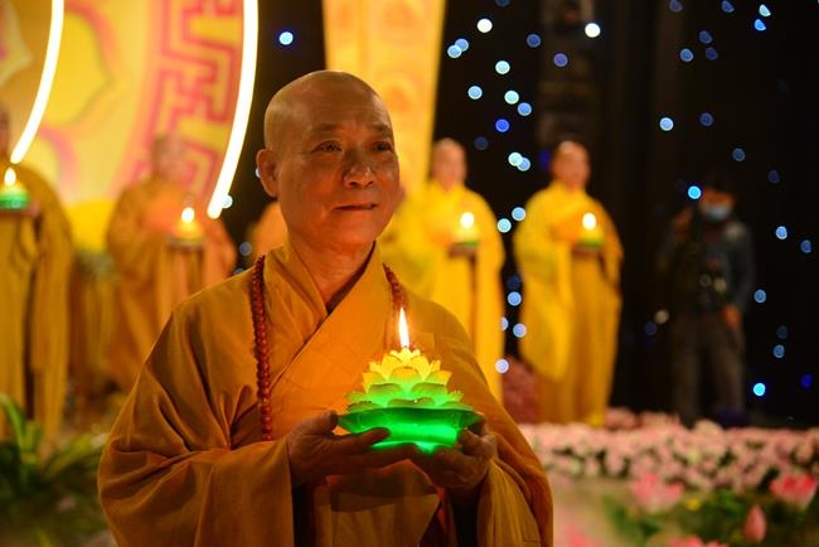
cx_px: 410
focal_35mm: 82
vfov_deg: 16.7
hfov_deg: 24.8
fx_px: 1866
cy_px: 274
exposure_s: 1/80
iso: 3200
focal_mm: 82
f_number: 4
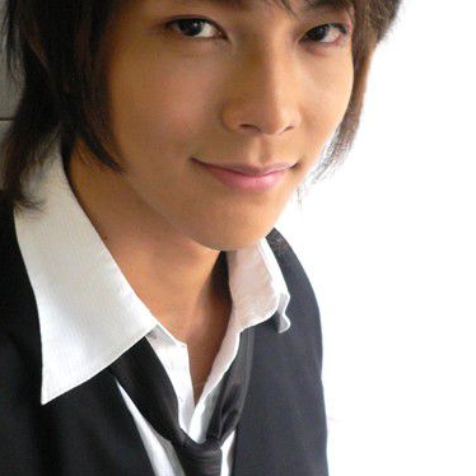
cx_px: 192
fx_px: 825
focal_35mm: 53
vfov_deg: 32.2
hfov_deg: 32.1
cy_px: 214
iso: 200
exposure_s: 1/10
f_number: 2.8
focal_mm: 5.8
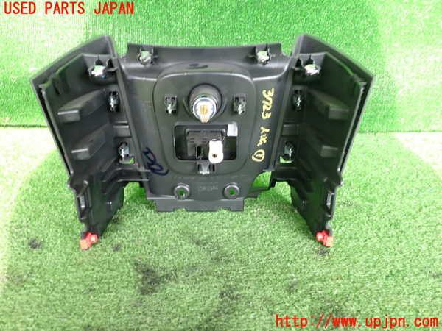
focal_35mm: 30
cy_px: 166
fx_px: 383
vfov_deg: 46.8
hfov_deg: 60.0
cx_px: 221
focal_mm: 5.4
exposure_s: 1/30
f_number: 2.3
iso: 250
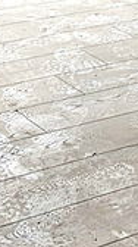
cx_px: 285
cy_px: -200
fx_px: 882
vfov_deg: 14.1
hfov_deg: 8.4
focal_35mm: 135
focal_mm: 2.2
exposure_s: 1/50.3
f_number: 2.2
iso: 50
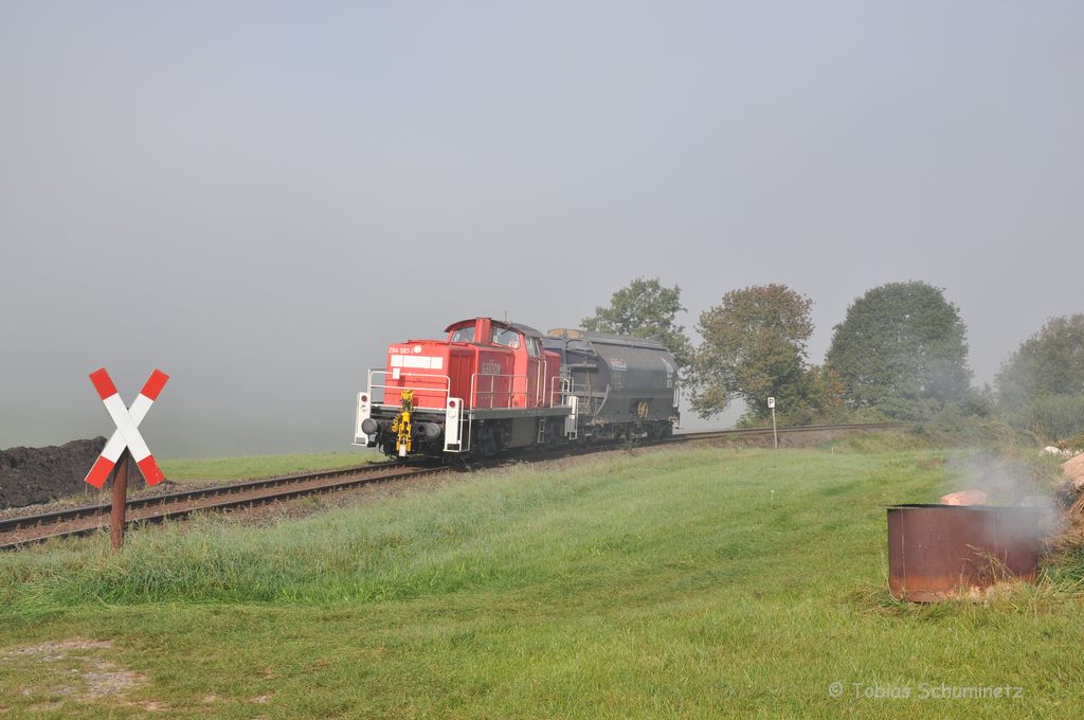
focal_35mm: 57
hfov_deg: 35.1
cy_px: 360
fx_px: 1714
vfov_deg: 23.7
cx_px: 542
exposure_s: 1/500
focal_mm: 38
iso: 250
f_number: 8
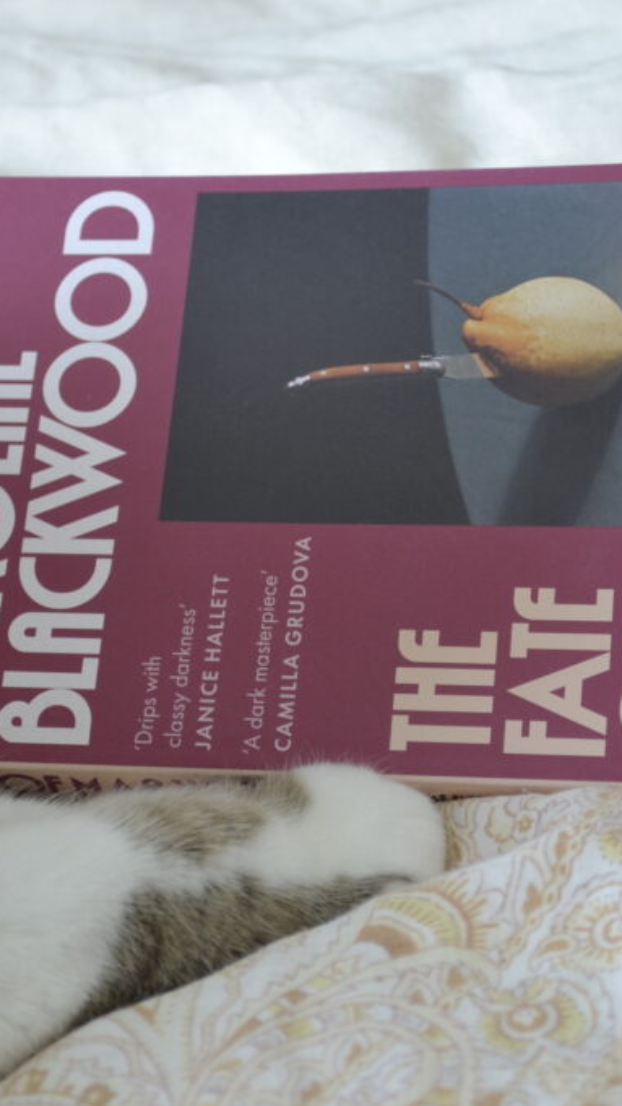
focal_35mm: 104
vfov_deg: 20.6
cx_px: 235
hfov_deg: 11.6
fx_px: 3050
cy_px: 553
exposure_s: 1/40
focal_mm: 44
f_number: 5.3
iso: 400
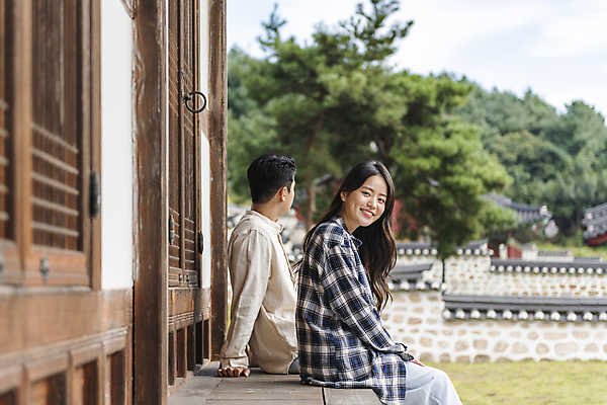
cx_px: 304
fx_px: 1180
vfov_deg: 19.5
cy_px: 202
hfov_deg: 28.8
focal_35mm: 70
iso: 200
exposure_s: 1/800
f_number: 2.8
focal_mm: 70
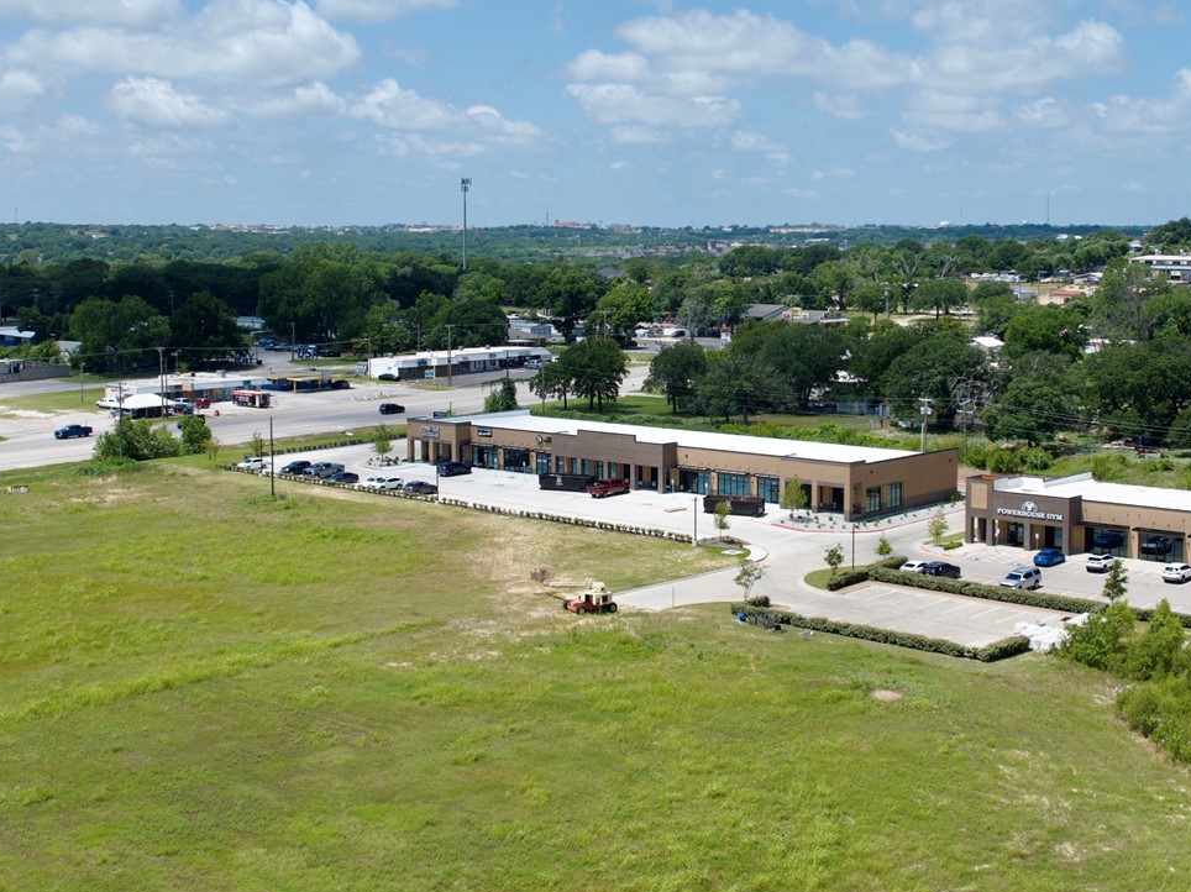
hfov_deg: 37.4
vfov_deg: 28.5
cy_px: 374
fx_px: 1754
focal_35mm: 51
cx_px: 673
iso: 100
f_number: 2.8
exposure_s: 1/2000
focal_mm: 12.29
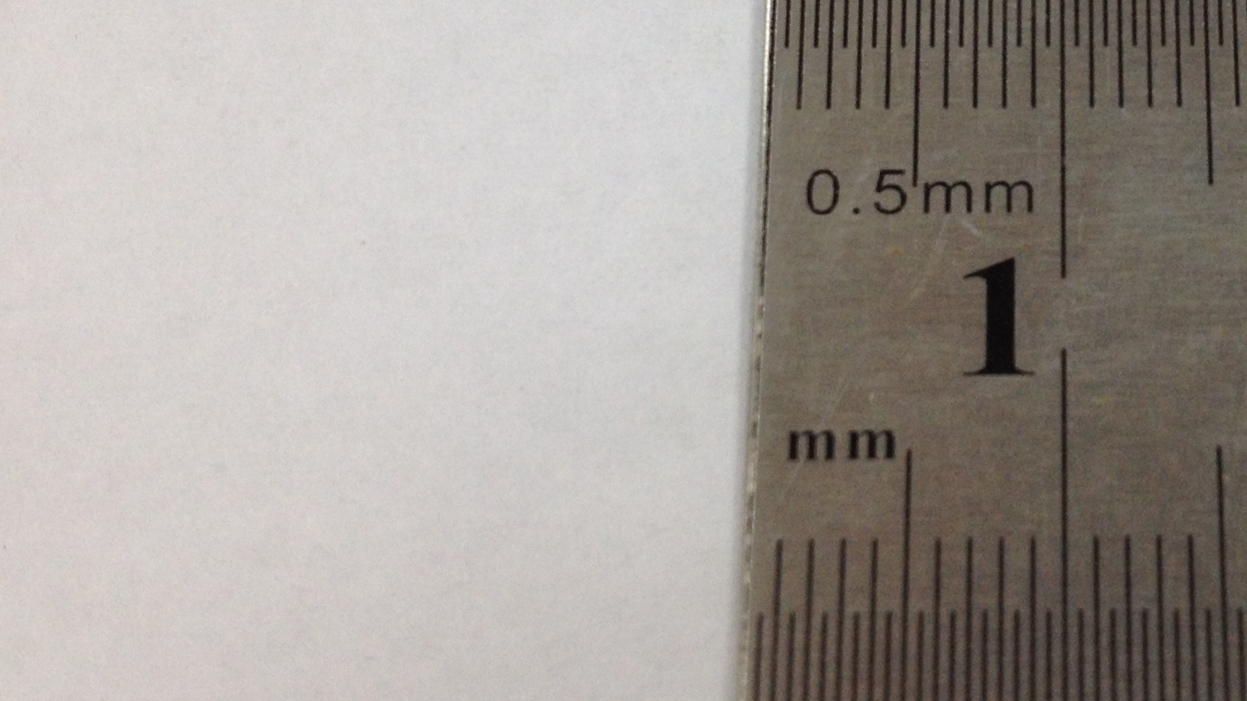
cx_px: 1099
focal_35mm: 75
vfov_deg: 15.7
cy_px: -56
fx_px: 2480
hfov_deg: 27.3
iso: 80
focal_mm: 4.28
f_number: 2.4
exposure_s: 1/20
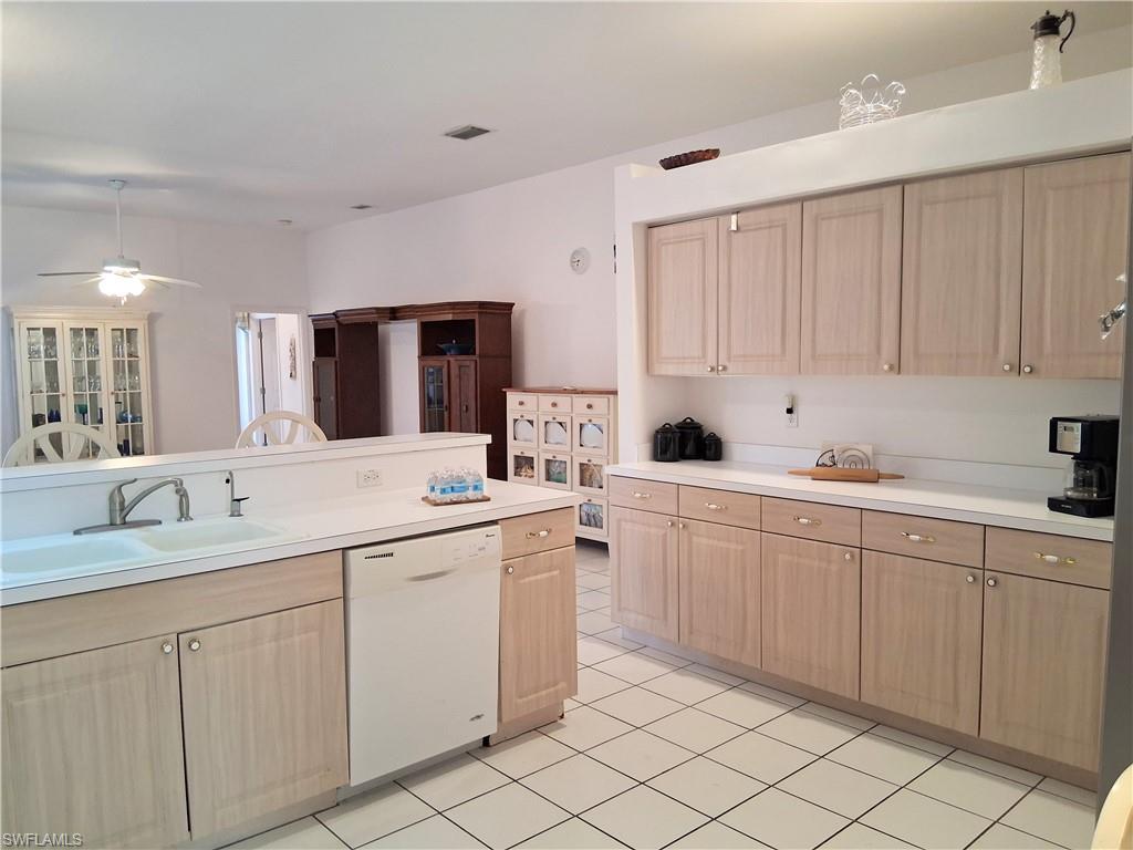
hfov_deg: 67.3
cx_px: 566
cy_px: 425
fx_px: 851
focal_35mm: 26
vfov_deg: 53.1
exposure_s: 1/60
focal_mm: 3.98
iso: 400
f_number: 1.8
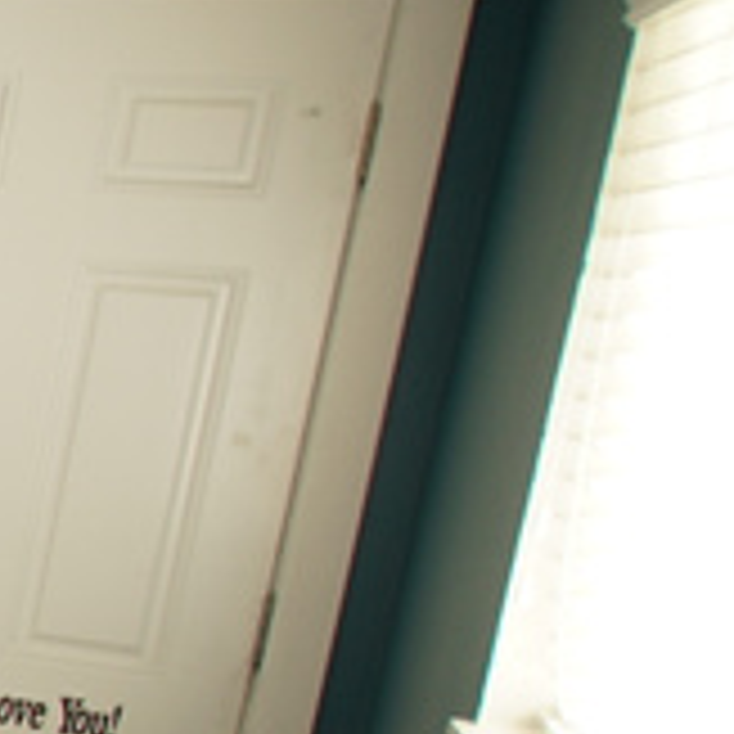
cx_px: -1310
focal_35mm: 80
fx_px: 1919
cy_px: 615
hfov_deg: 12.5
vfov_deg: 21.3
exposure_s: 1/15
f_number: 4
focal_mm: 10
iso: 100
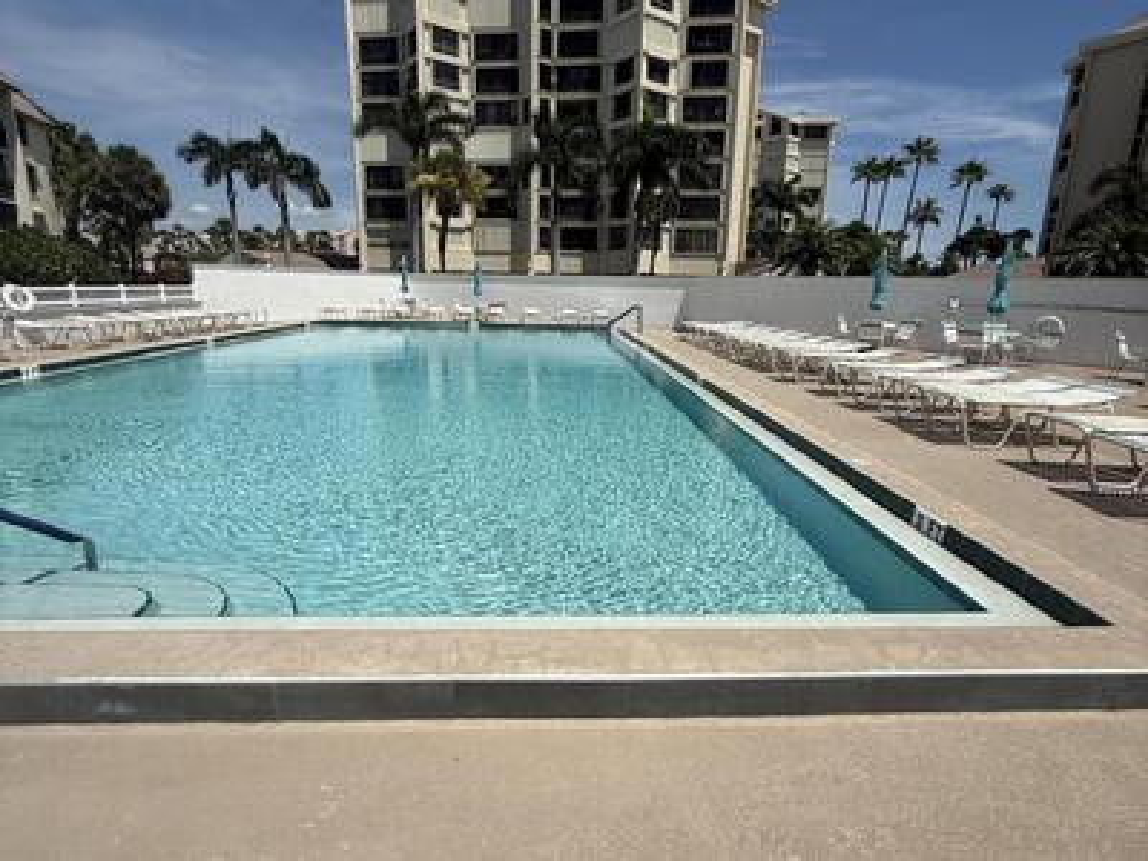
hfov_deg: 102.1
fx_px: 464
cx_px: 574
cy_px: 430
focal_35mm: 14
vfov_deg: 85.7
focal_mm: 2.22
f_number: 2.2
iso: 50
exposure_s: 1/6173
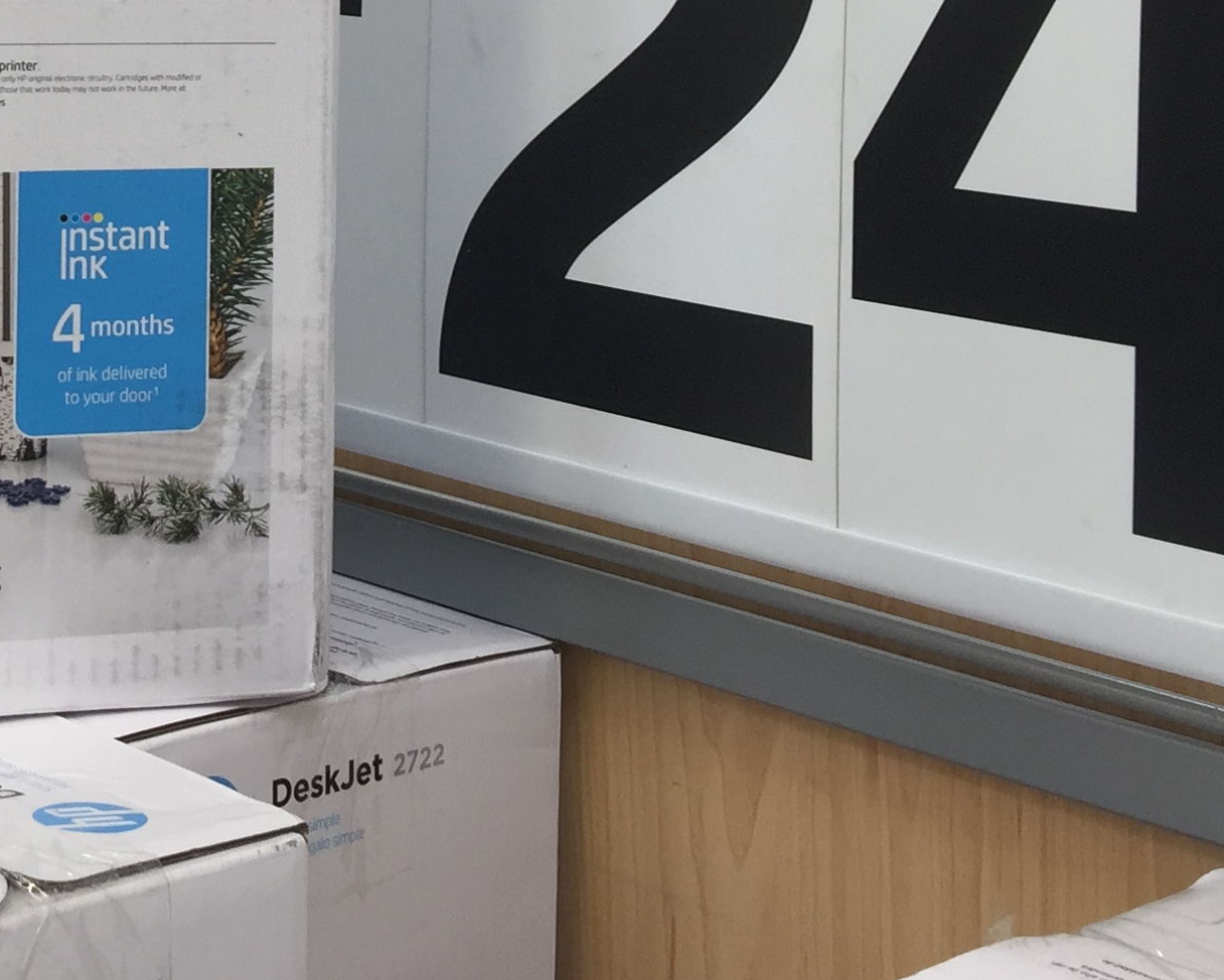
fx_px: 2753
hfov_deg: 24.3
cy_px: -65
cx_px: 119
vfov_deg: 19.4
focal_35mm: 76
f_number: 2.2
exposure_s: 1/60
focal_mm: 4.15
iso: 40
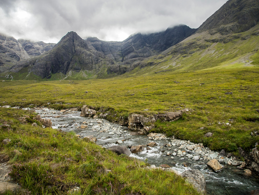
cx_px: 137
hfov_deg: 67.2
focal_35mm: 26
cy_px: 93
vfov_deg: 53.1
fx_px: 195
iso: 640
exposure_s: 1/100
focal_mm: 12
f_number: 11
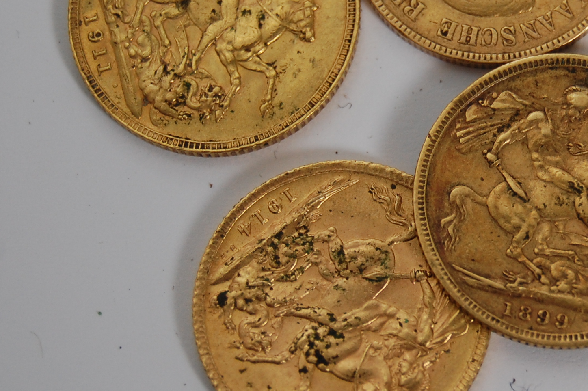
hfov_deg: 12.6
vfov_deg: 8.5
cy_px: 136
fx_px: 2644
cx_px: 486
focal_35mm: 162
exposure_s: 1/60
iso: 400
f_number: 5.6
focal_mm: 52
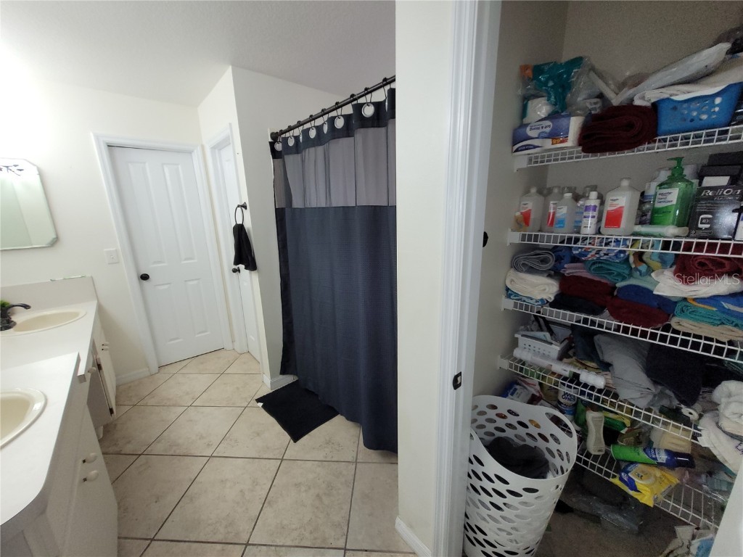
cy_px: 278
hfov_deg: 106.2
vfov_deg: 89.9
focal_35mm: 13
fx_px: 279
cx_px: 372
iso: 80
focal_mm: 1.74
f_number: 2.2
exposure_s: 1/60
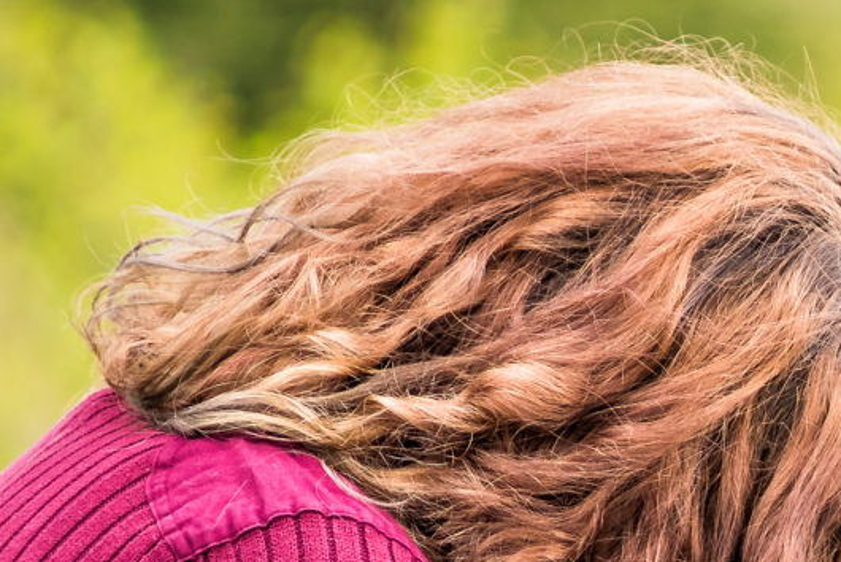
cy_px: 831
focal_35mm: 870
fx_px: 20334
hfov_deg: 2.4
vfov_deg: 1.6
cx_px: 1130
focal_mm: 180
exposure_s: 1/640
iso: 250
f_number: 4
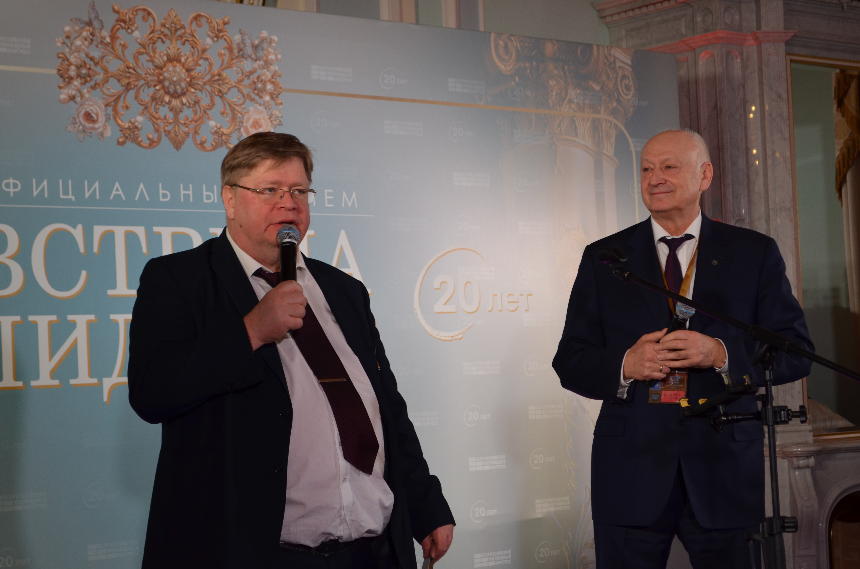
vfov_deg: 18.1
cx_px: 430
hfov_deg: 27.0
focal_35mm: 75
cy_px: 284
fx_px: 1788
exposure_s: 1/100
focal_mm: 50
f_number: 5.6
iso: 400
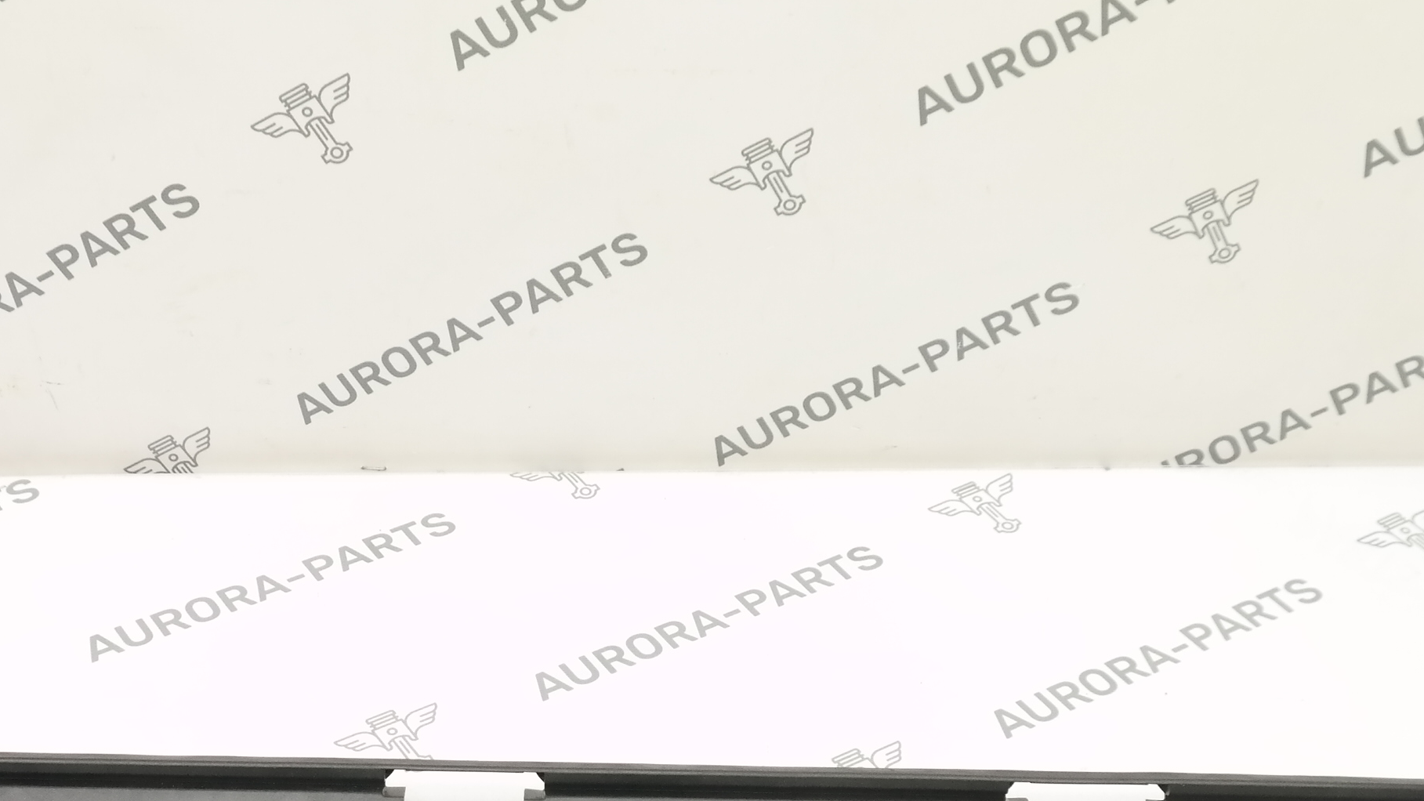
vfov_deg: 18.1
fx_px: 2454
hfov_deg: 32.2
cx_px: 562
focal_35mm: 65
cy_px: 780
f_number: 6.3
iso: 1600
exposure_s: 1/250
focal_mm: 19
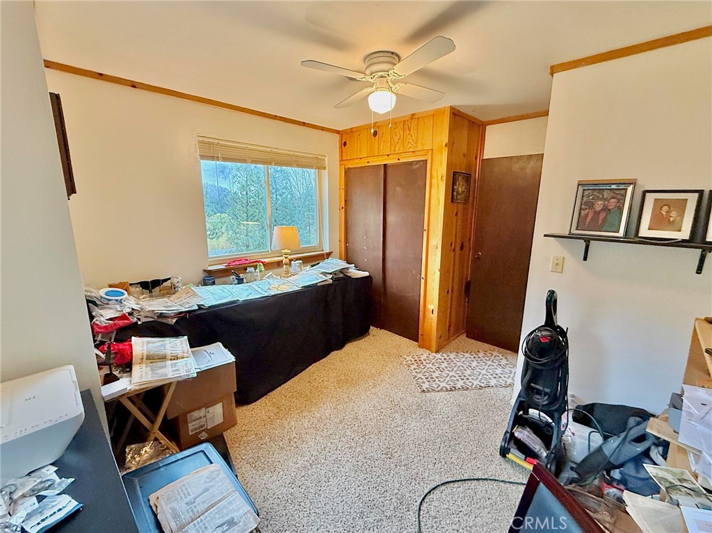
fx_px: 288
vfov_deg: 85.6
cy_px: 266
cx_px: 356
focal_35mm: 14
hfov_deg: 102.1
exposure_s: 1/60
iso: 400
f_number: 2.2
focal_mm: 2.22
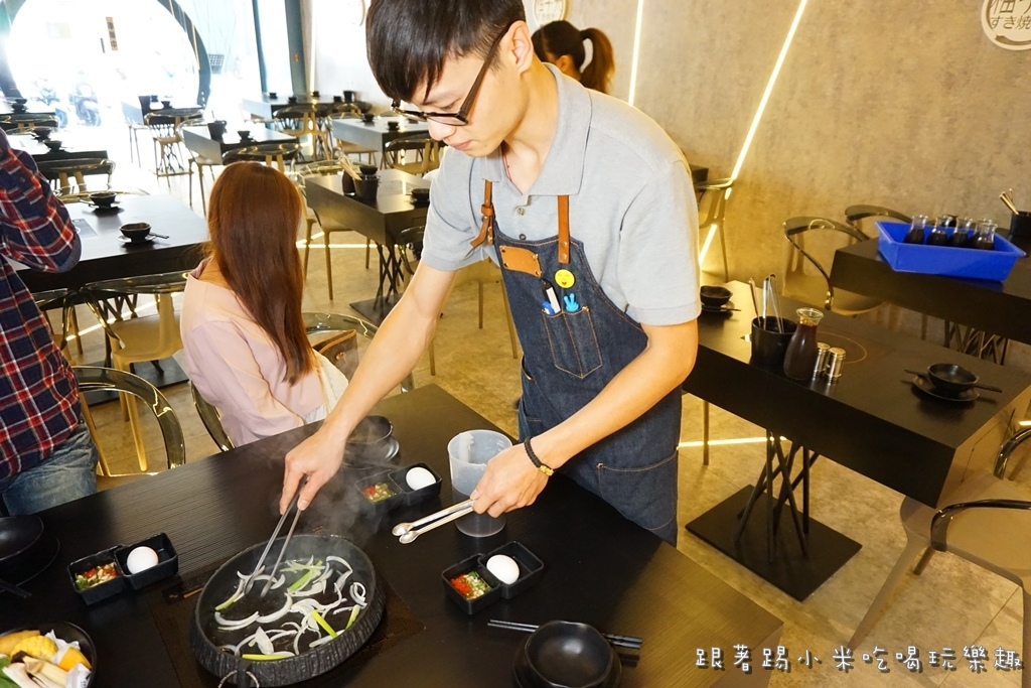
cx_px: 516
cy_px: 344
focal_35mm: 24
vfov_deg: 53.1
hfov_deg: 73.7
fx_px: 687
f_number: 3.5
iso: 3200
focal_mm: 16
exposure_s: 1/80
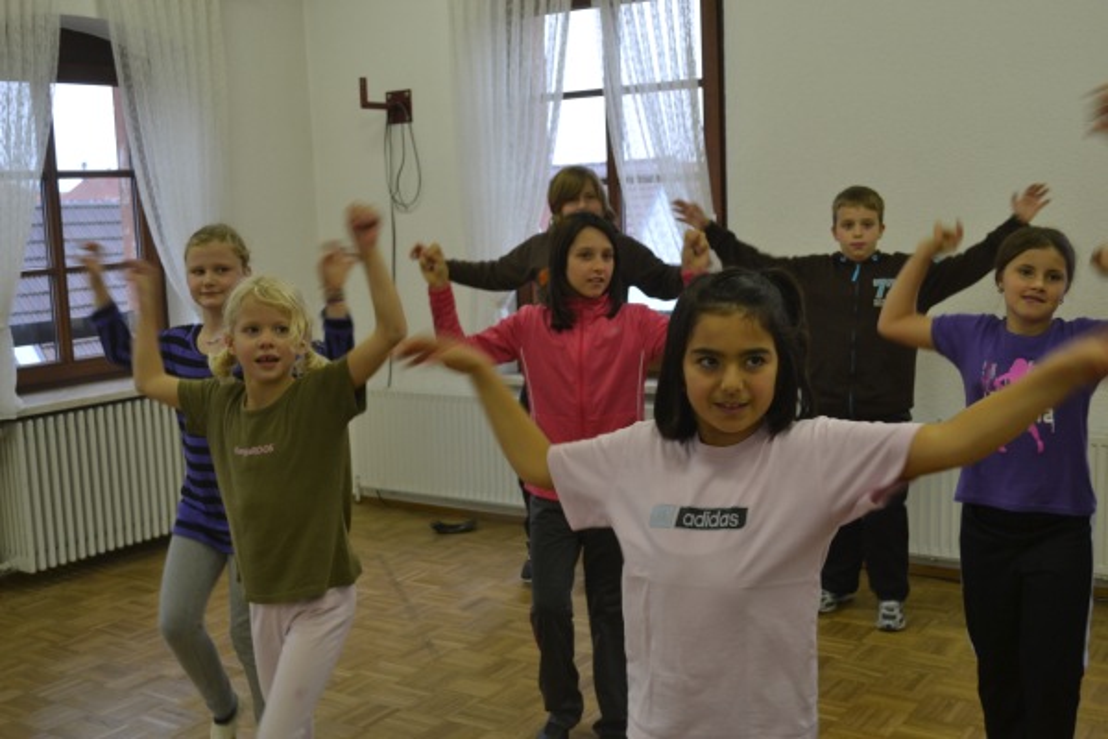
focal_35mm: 39
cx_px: 554
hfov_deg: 49.6
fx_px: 1200
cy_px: 370
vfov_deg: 34.2
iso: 450
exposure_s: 1/60
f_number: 4.2
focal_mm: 26
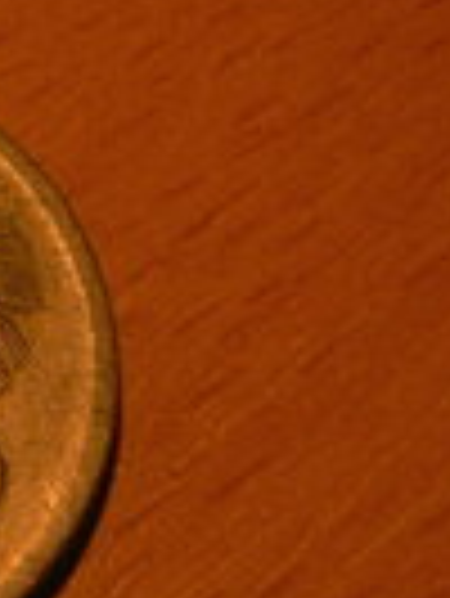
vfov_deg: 18.2
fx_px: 1869
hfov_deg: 12.7
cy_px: 252
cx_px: -315
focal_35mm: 108
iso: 100
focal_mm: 6
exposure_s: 1/30
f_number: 2.8
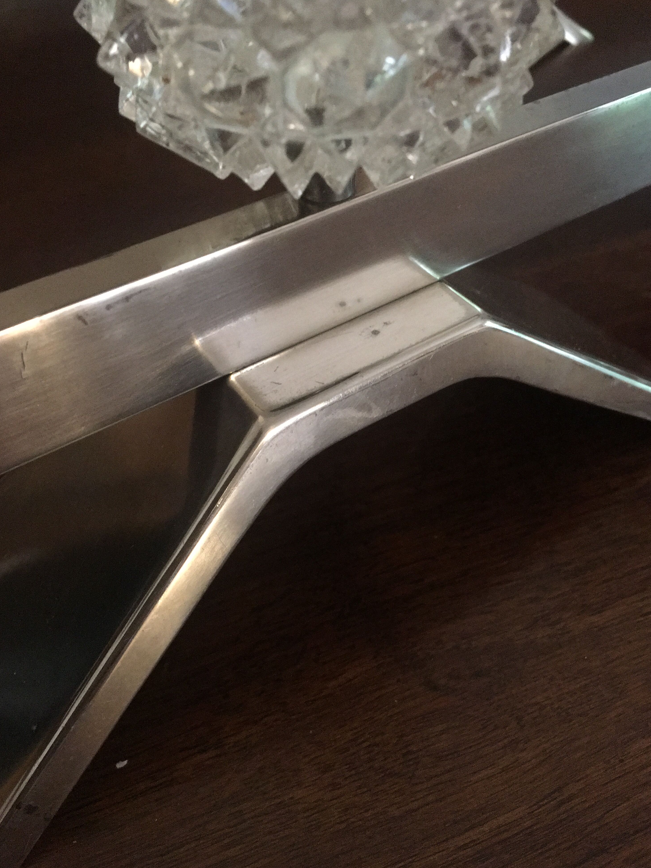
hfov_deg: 46.8
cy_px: 435
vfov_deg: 60.0
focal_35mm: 30
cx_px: 317
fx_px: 752
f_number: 2.2
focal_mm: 4.15
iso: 400
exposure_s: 1/17
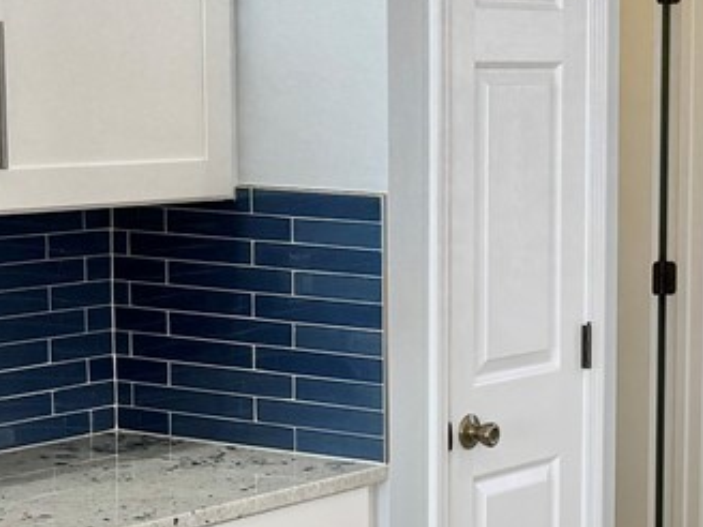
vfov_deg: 12.6
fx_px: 2376
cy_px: 379
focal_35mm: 117
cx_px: 709
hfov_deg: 16.5
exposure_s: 1/137
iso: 64
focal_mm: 6.76
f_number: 1.78
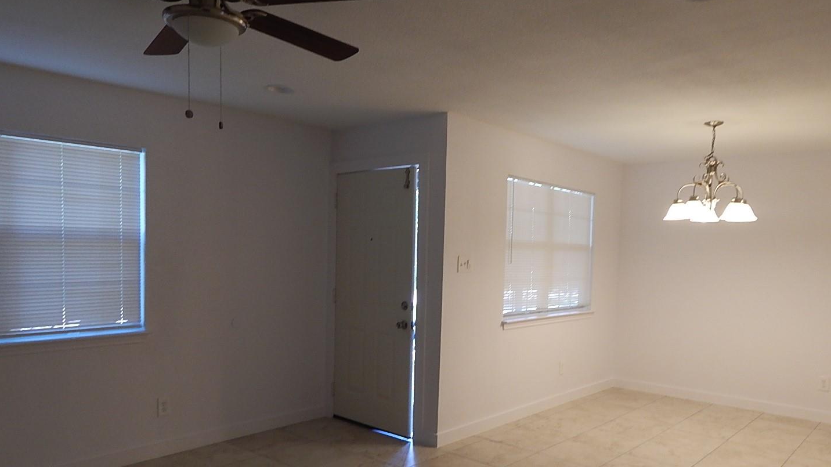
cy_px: 286
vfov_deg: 41.2
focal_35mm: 28
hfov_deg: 67.9
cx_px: 443
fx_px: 617
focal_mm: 4
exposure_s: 1/30
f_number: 3
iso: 160
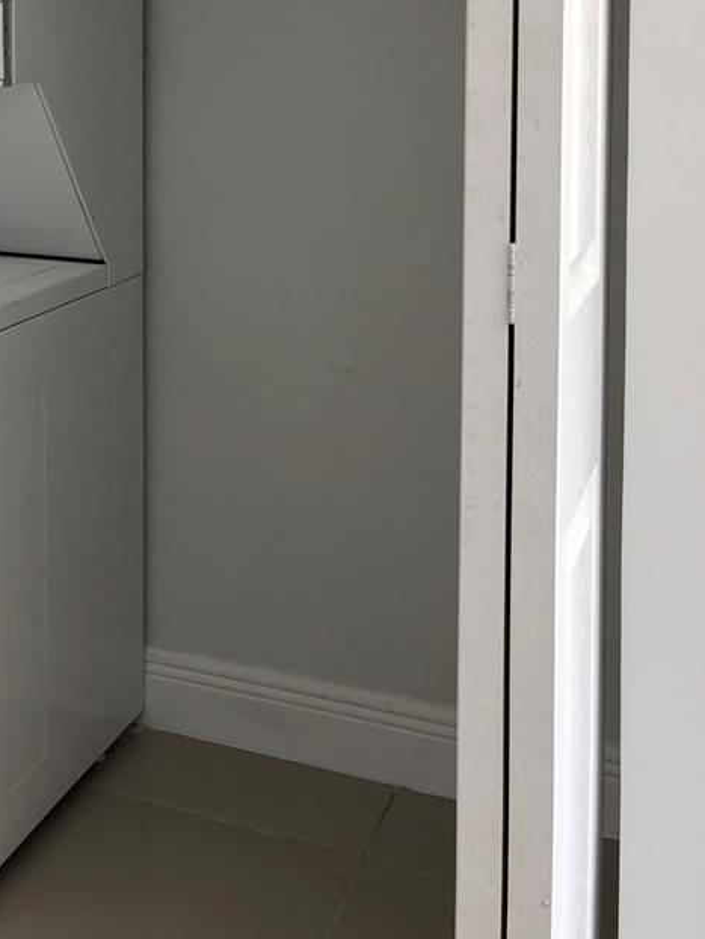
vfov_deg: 33.5
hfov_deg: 26.0
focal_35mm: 54
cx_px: 47
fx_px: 1465
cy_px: 83
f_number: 1.8
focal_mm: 4
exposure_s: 1/120
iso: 64
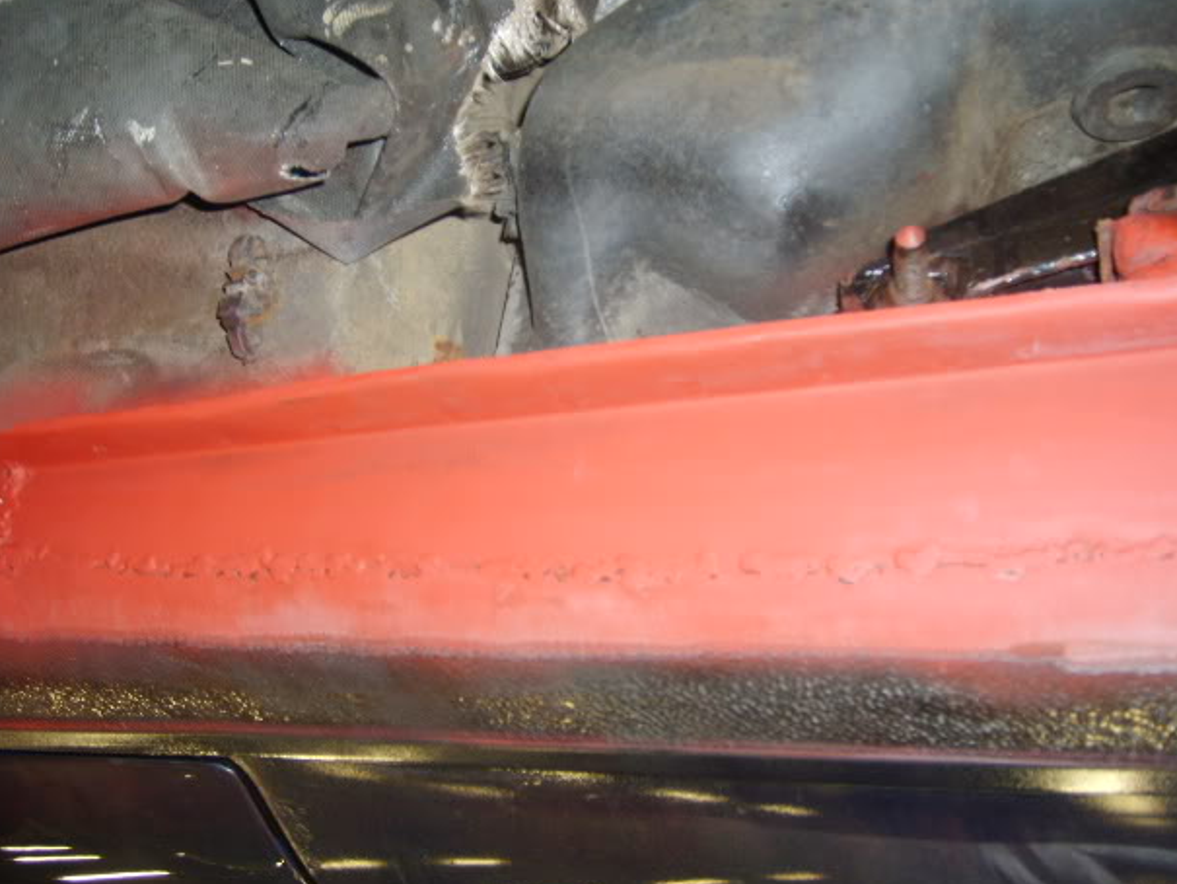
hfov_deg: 50.1
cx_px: 574
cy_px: 428
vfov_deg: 38.7
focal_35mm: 37
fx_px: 1258
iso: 100
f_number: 2.8
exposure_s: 1/45
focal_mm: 5.8
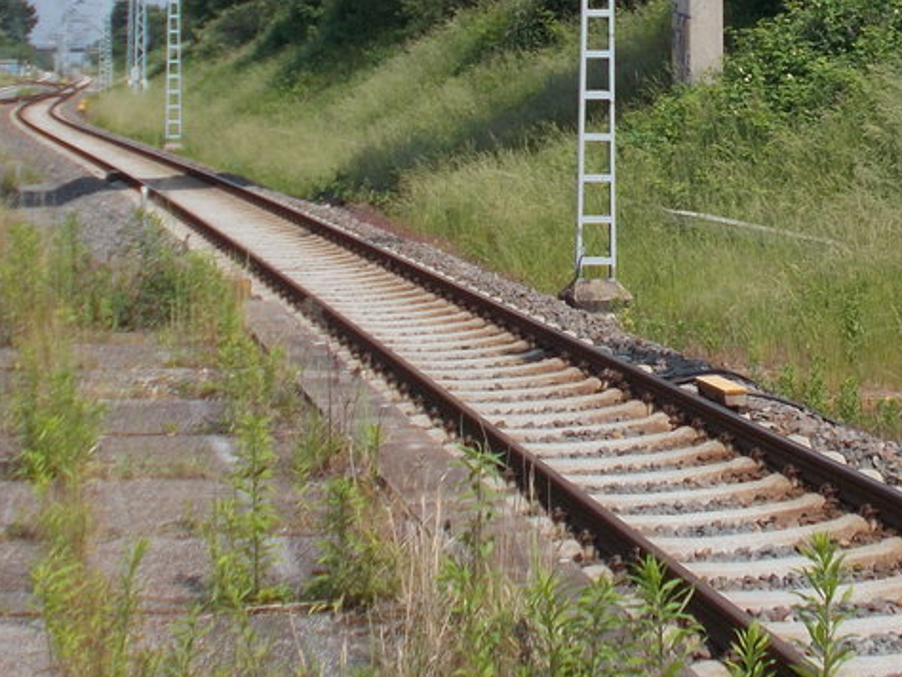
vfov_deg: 16.8
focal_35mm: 86
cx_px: 767
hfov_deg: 22.3
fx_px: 2242
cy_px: 17
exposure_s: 1/160
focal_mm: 6
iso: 80
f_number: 9.2
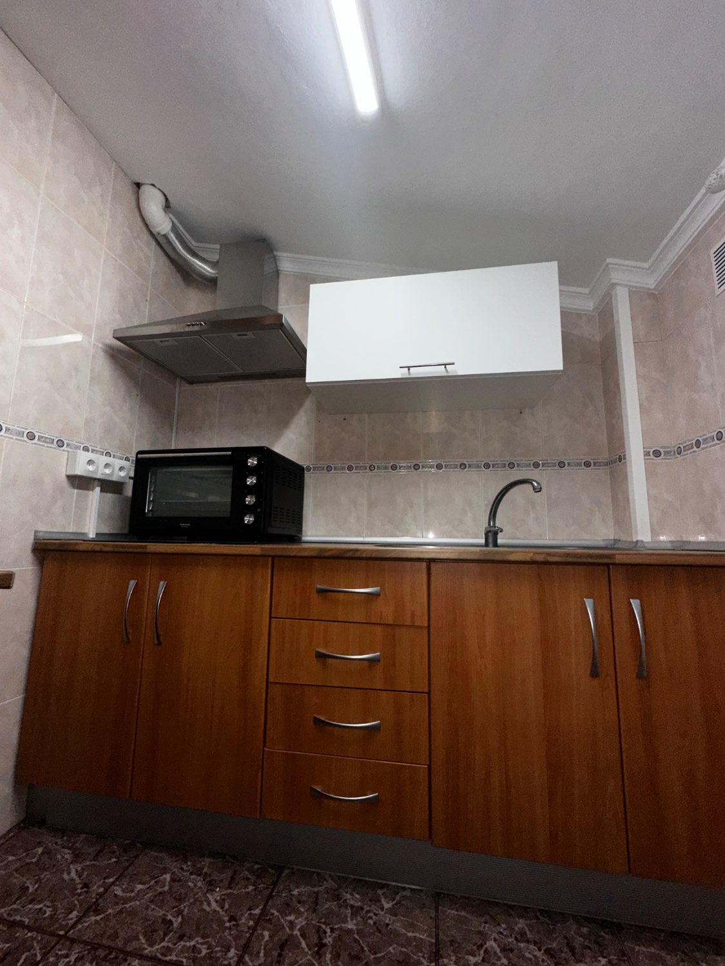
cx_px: 362
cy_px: 483
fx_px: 391
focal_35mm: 14
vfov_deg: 102.1
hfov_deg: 85.7
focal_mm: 2.22
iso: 40
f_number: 2.2
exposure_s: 1/122
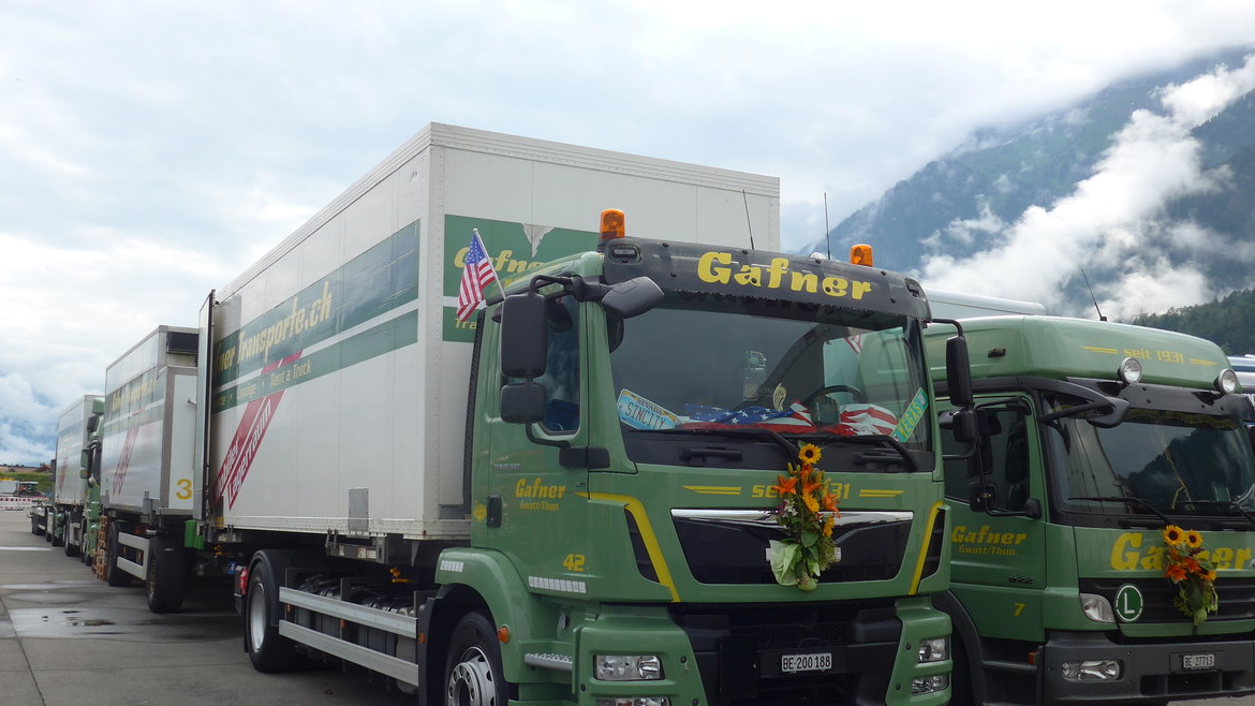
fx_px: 1264
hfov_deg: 52.8
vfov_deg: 31.1
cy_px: 403
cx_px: 615
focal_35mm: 38
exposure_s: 1/640
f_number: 2.8
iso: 80
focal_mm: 7
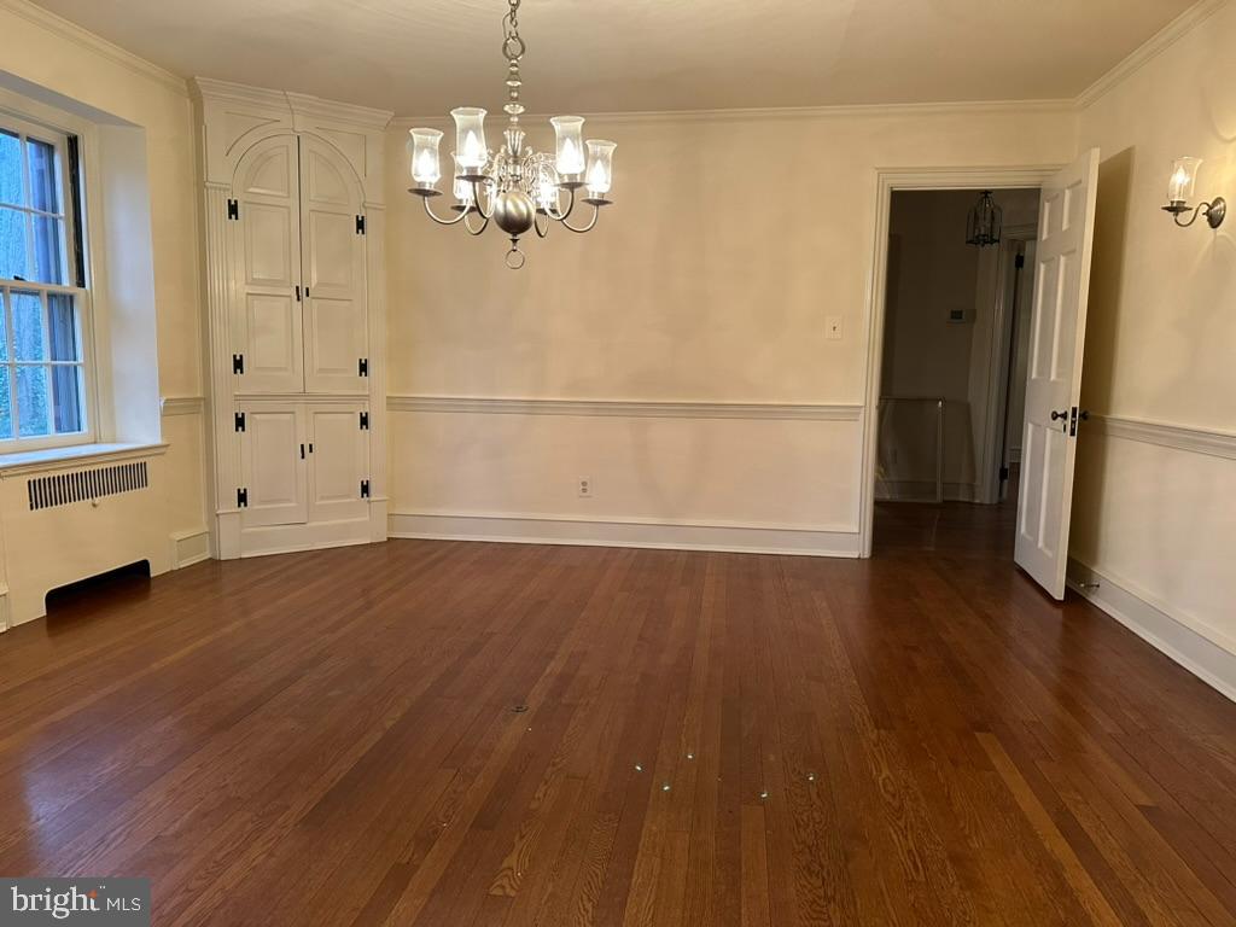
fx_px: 857
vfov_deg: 56.8
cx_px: 618
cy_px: 464
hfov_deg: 71.6
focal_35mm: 24
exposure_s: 1/60
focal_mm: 6.86
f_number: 1.78
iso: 320
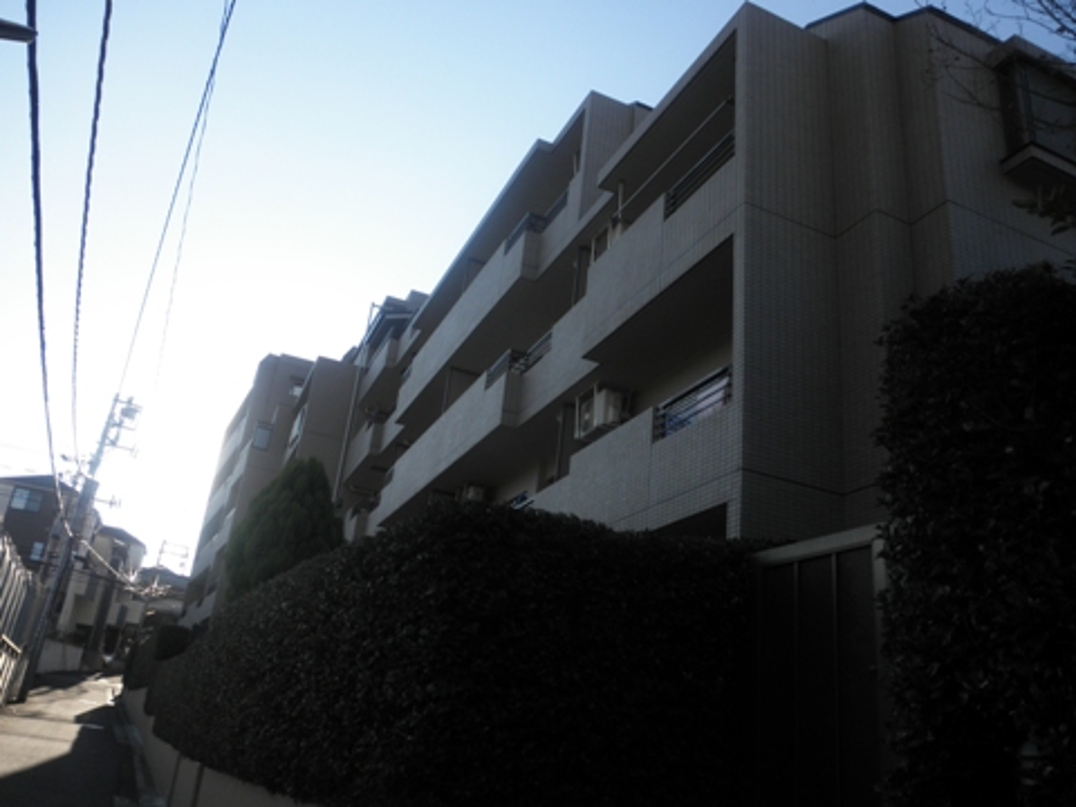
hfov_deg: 63.4
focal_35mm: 28
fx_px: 870
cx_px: 538
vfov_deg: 49.7
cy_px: 404
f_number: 3
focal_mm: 5
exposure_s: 1/500
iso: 64
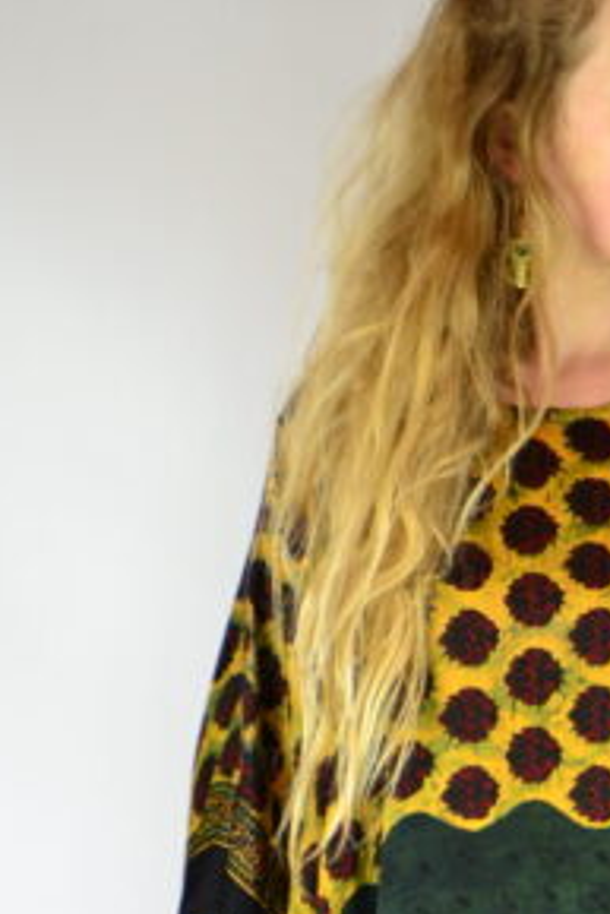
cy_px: 1142
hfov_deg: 8.4
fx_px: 4152
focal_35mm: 164
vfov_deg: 12.2
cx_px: 607
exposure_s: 1/50
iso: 100
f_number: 1.8
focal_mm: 35
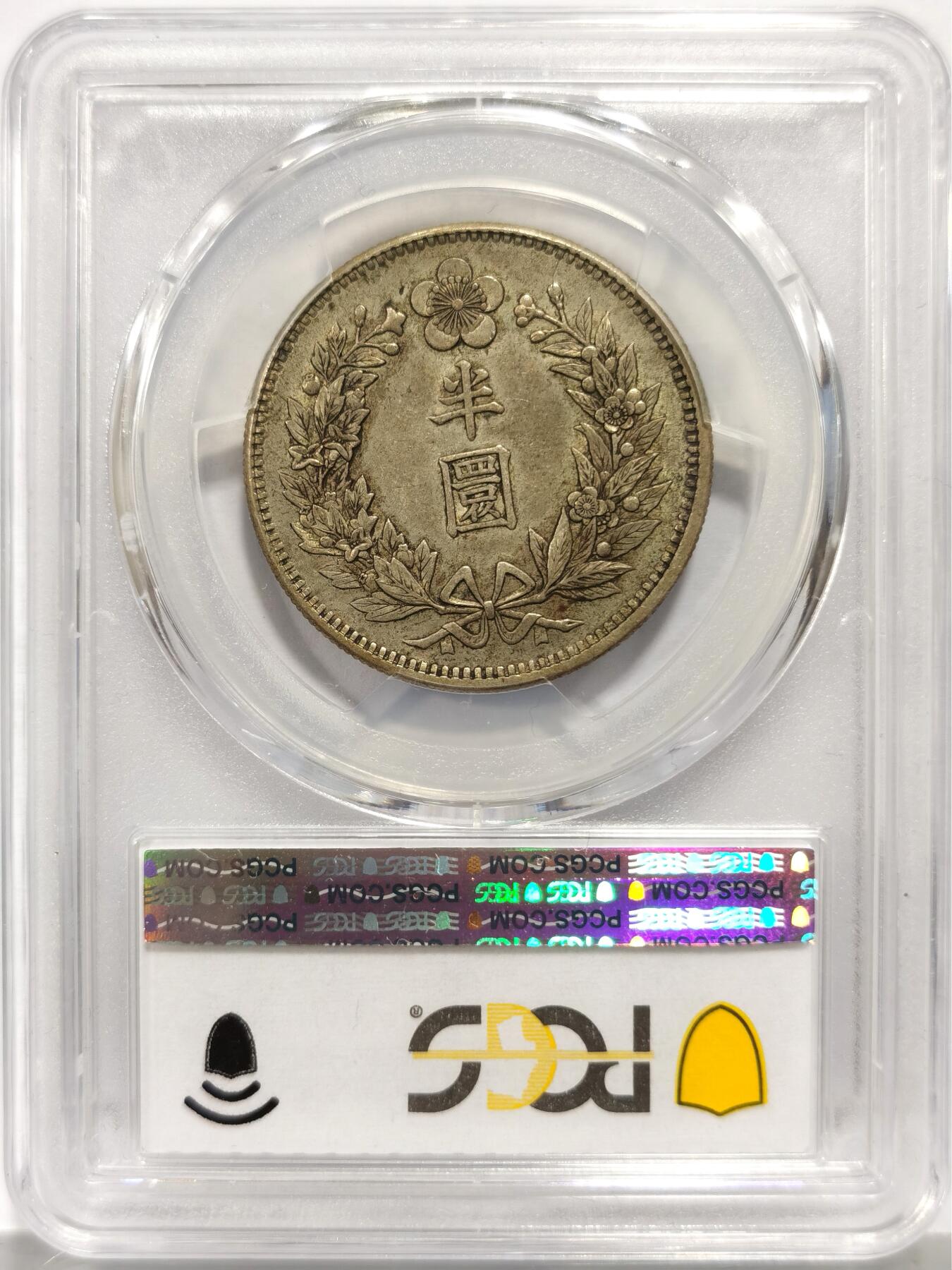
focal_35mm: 54
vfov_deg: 35.5
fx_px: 1980
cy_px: 635
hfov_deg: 27.0
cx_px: 476
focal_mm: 5.56
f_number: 16
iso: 125
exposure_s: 1/100
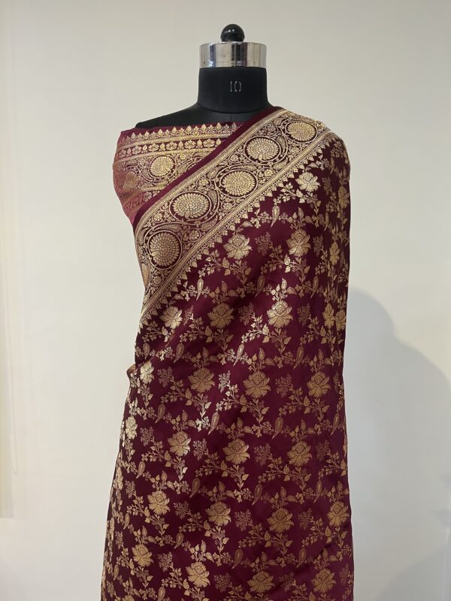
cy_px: 300
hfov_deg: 53.1
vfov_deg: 67.3
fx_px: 452
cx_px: 226
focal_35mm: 26
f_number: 1.6
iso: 64
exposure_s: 1/50
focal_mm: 5.1
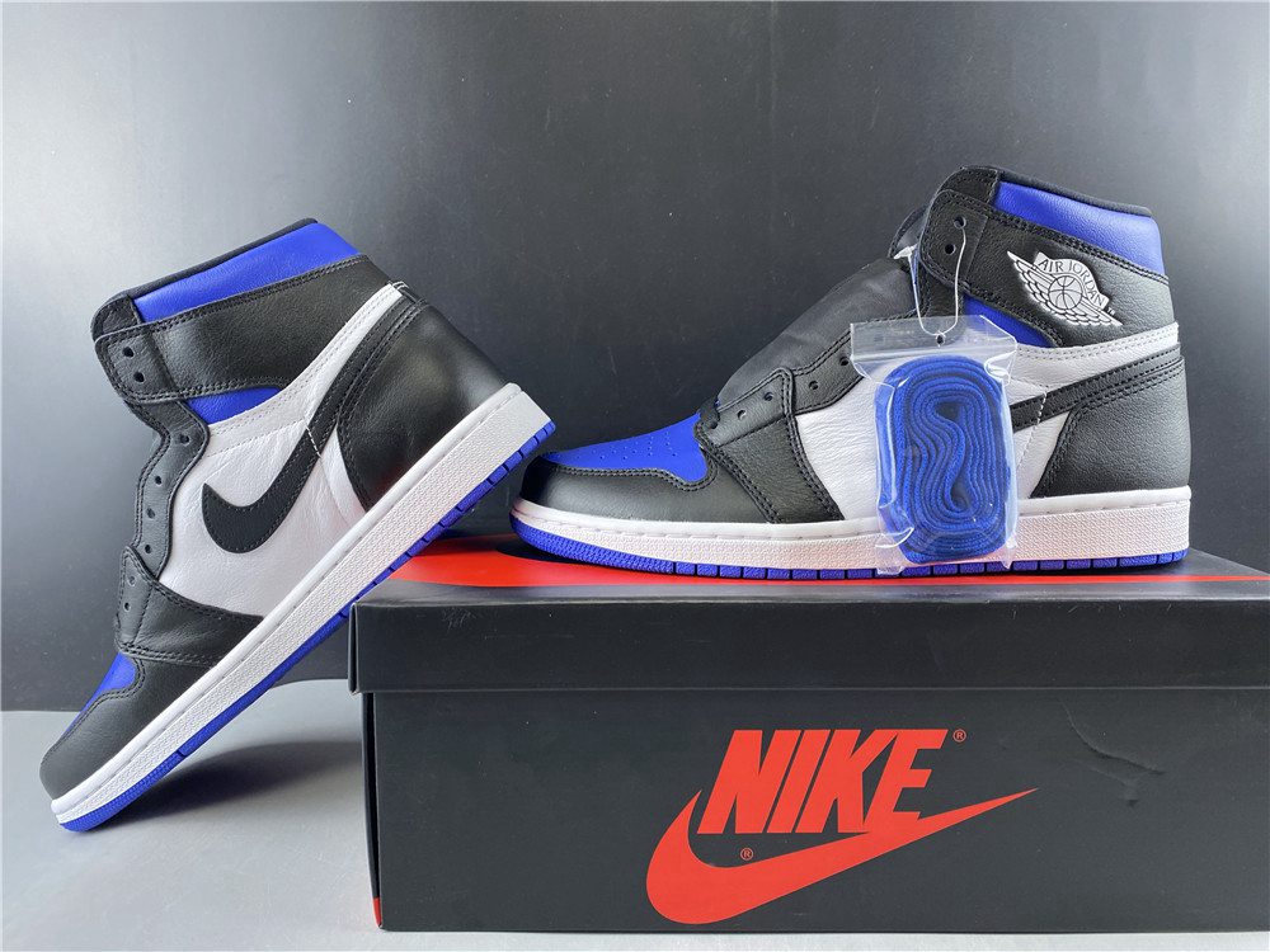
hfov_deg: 67.3
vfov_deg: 53.1
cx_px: 635
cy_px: 476
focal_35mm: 26
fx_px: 954
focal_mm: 4.25
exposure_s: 1/50
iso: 100
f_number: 1.8
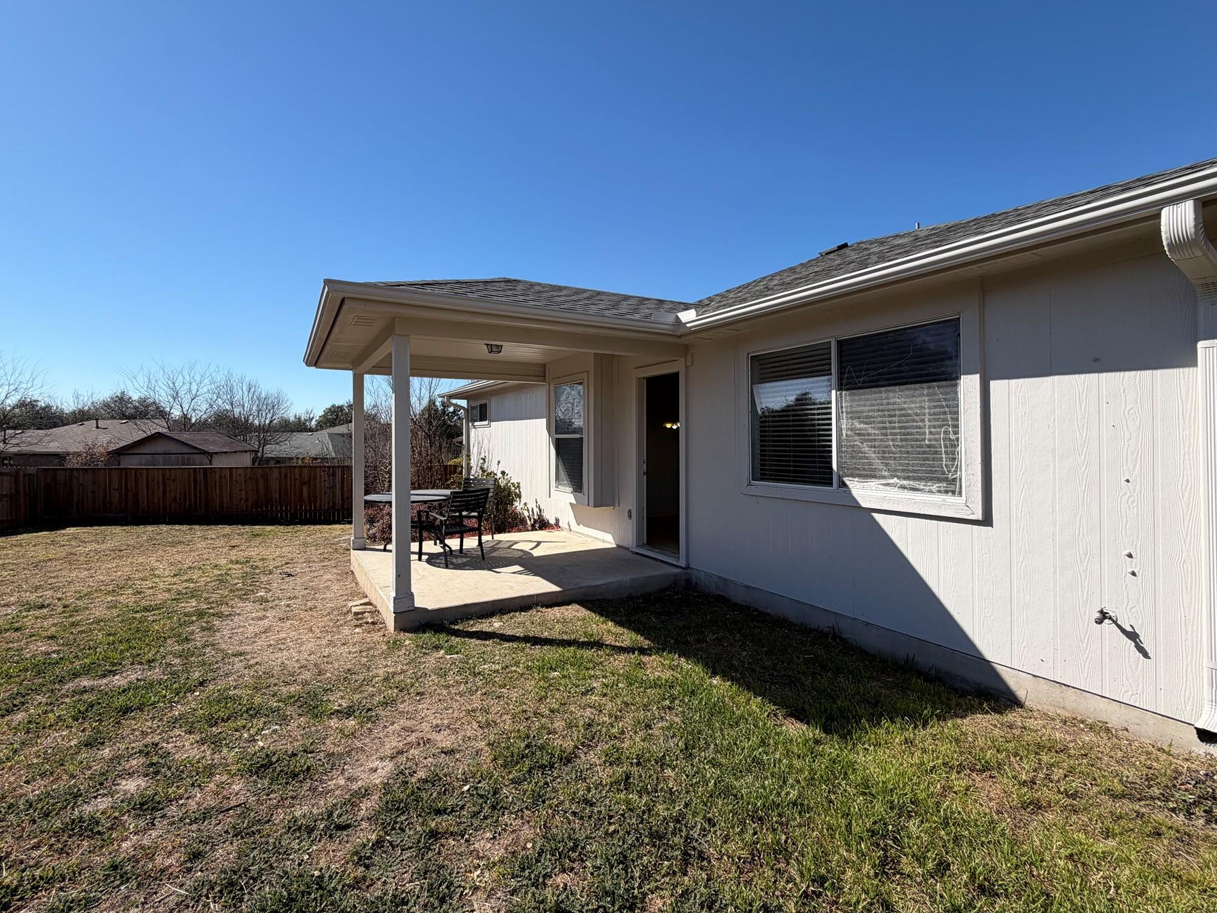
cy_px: 432
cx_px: 570
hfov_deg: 94.4
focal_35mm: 16
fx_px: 563
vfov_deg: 78.0
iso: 20
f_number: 2.2
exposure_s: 1/901
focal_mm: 2.22
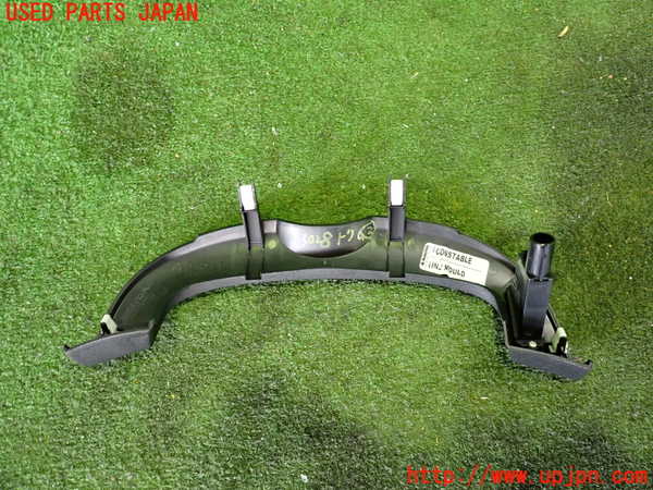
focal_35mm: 30
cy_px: 245
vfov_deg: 46.8
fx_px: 566
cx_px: 326
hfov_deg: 60.0
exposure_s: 1/30
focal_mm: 5.4
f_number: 2.3
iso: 640
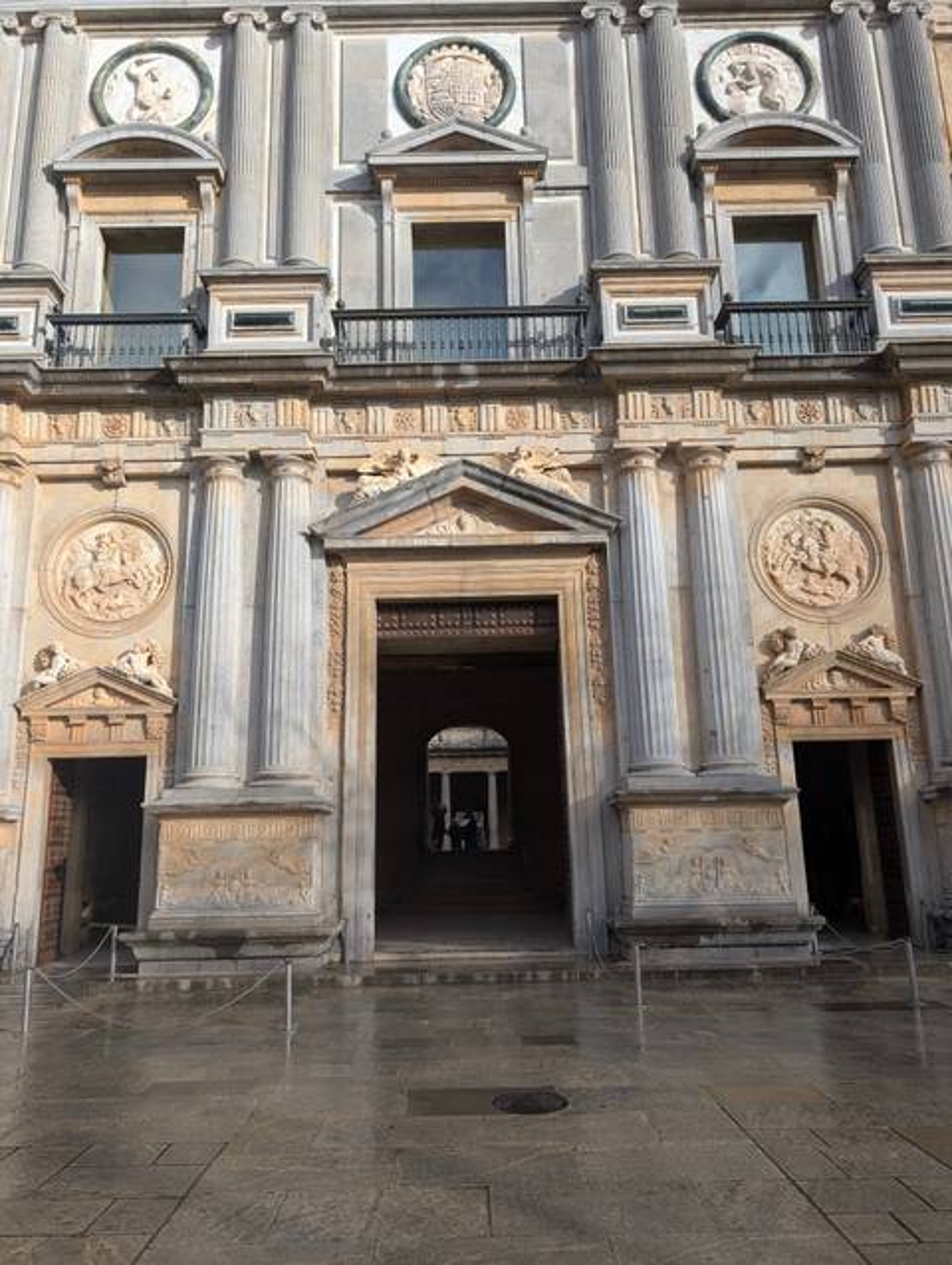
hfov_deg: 56.9
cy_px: 632
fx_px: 878
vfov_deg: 71.5
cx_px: 476
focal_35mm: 24
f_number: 1.68
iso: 17
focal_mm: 6.9
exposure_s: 1/667
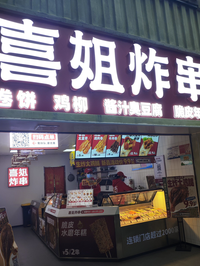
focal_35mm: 29
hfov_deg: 48.2
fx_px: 223
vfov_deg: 61.5
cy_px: 147
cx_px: 108
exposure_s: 1/106
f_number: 1.79
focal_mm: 4.71
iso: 50
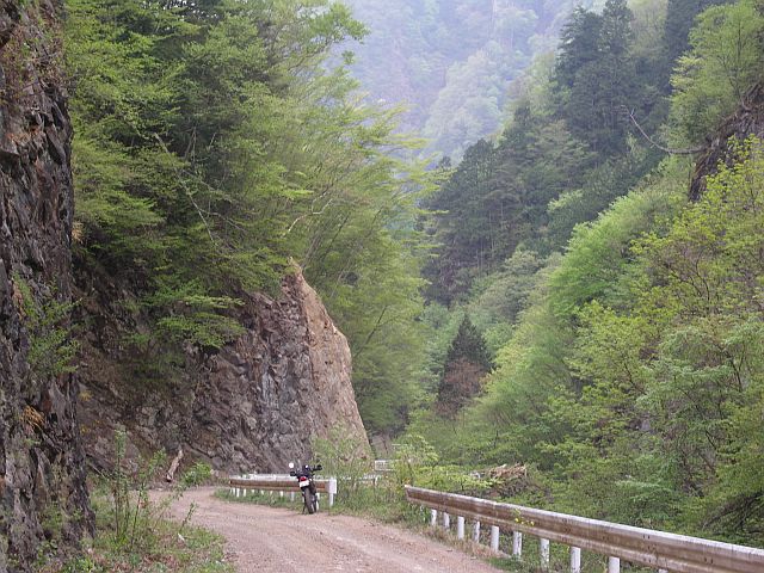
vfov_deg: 17.8
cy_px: 286
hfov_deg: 23.6
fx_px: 1832
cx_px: 382
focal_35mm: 83
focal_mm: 21.4
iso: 50
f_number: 8
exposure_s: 1/15
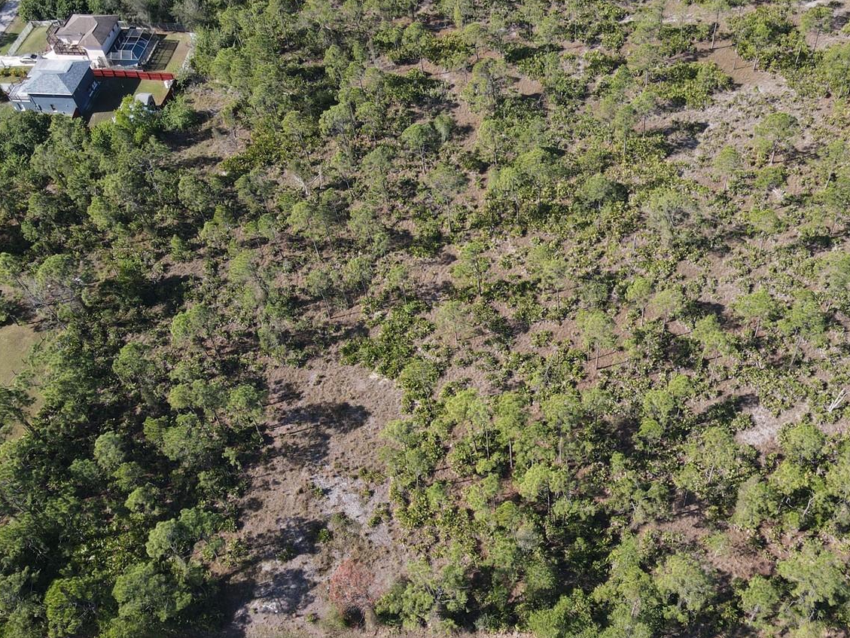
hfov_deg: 53.6
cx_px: 504
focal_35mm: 34
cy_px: 363
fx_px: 835
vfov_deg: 41.7
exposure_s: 1/320
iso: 100
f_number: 2.8
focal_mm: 4.5
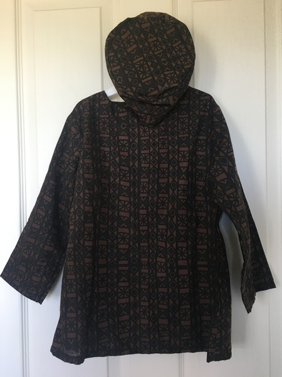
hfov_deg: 48.2
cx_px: 141
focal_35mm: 29
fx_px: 315
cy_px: 188
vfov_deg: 61.7
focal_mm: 4.15
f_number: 2.2
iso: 64
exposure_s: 1/33
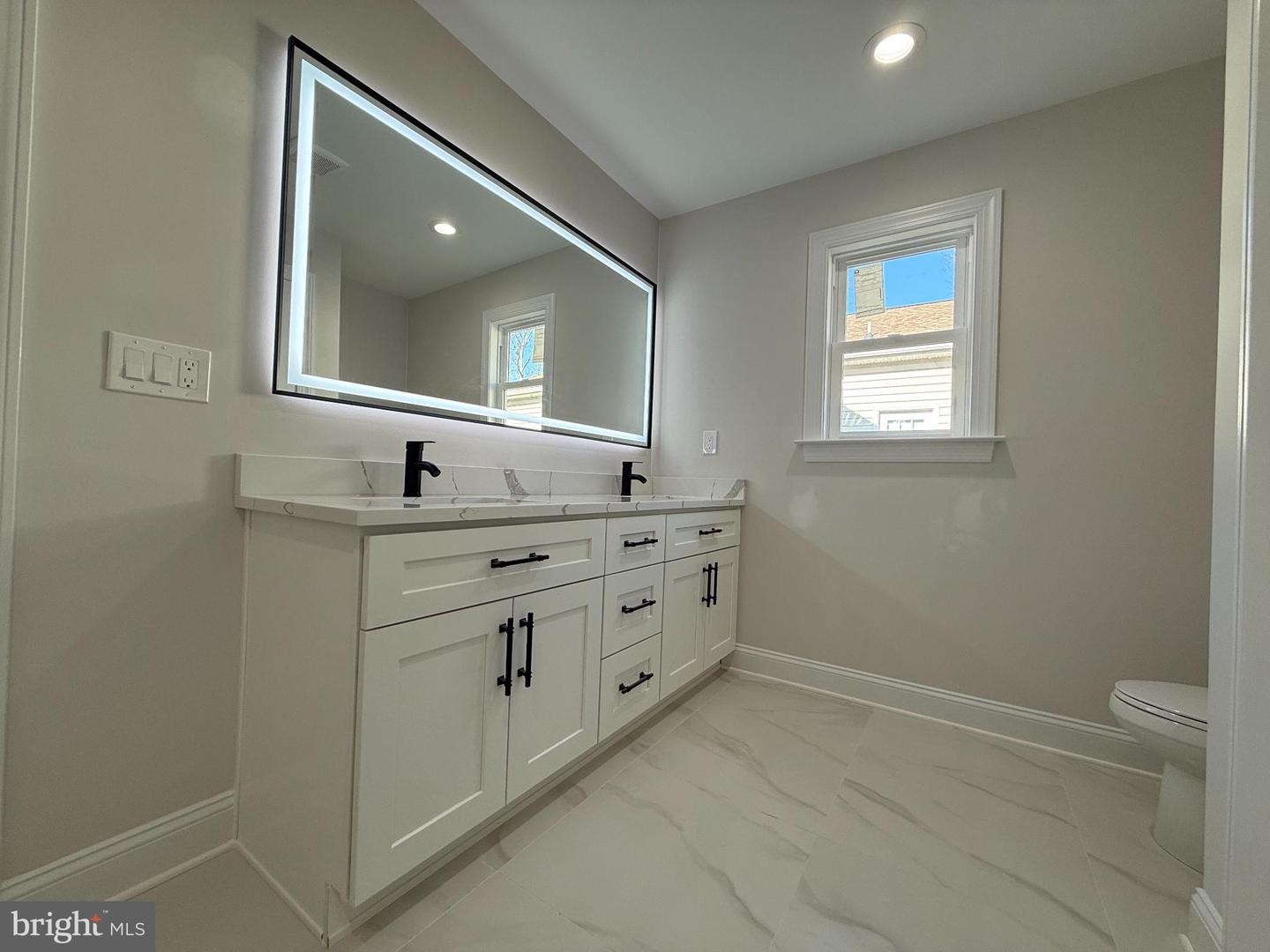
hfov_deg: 102.1
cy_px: 476
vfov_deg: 85.7
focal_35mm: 14
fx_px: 514
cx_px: 635
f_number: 2.2
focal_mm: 2.22
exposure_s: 1/120
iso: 64
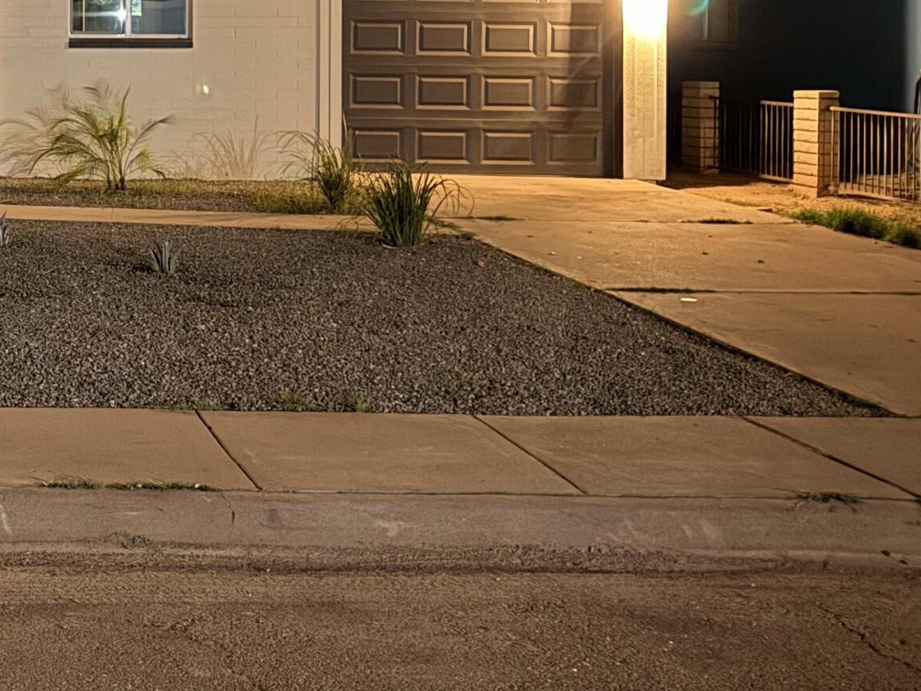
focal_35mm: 62
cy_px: 26
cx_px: -153
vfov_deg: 22.9
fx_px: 1650
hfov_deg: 27.8
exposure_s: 1/9
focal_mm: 6.76
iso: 1600
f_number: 1.78
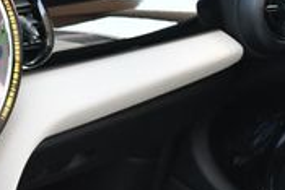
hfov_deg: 13.8
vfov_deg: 10.3
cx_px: -228
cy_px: 184
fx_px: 1046
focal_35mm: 132
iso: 720
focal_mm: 18
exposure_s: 1/250
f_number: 3.5
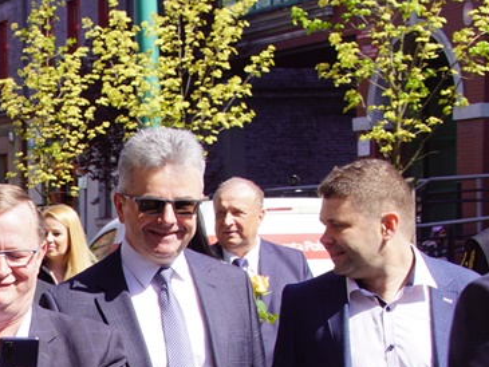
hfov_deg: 13.8
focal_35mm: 138
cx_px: -106
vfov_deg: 10.6
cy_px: 413
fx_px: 1955
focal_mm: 35
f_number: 8
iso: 100
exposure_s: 1/100
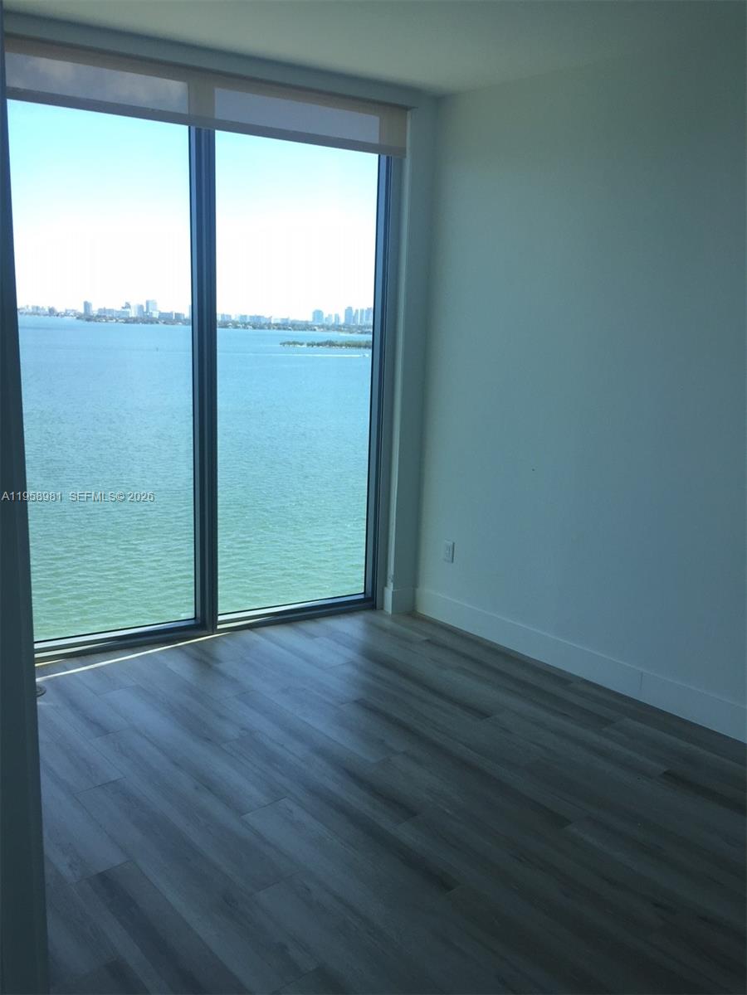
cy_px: 498
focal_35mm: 29
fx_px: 834
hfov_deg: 48.2
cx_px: 374
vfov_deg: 61.7
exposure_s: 1/384
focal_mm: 4.15
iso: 32
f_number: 2.2
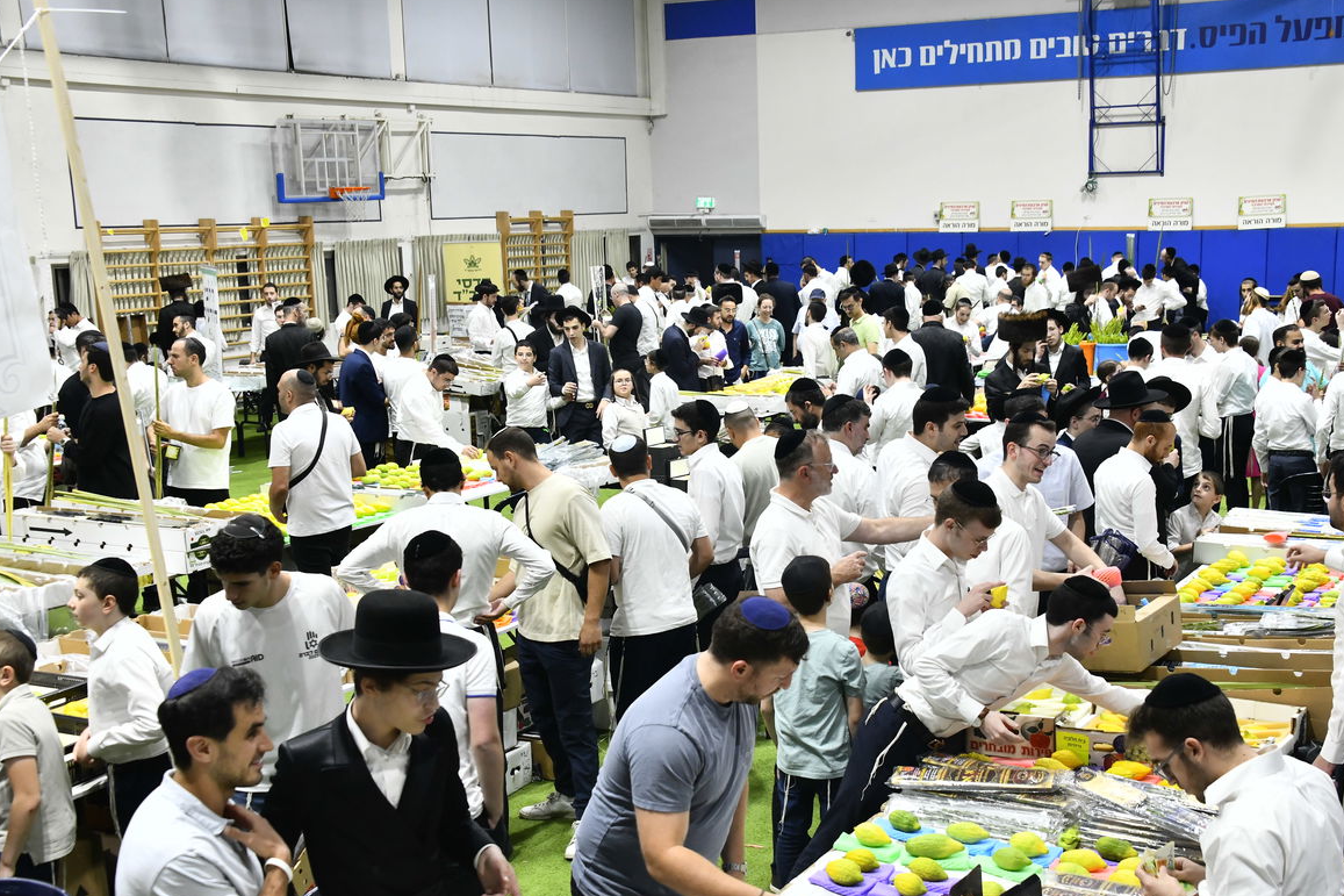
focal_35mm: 46
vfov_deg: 29.2
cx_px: 752
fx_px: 1717
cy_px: 515
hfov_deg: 42.7
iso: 1000
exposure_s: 1/160
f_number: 5.6
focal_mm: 38
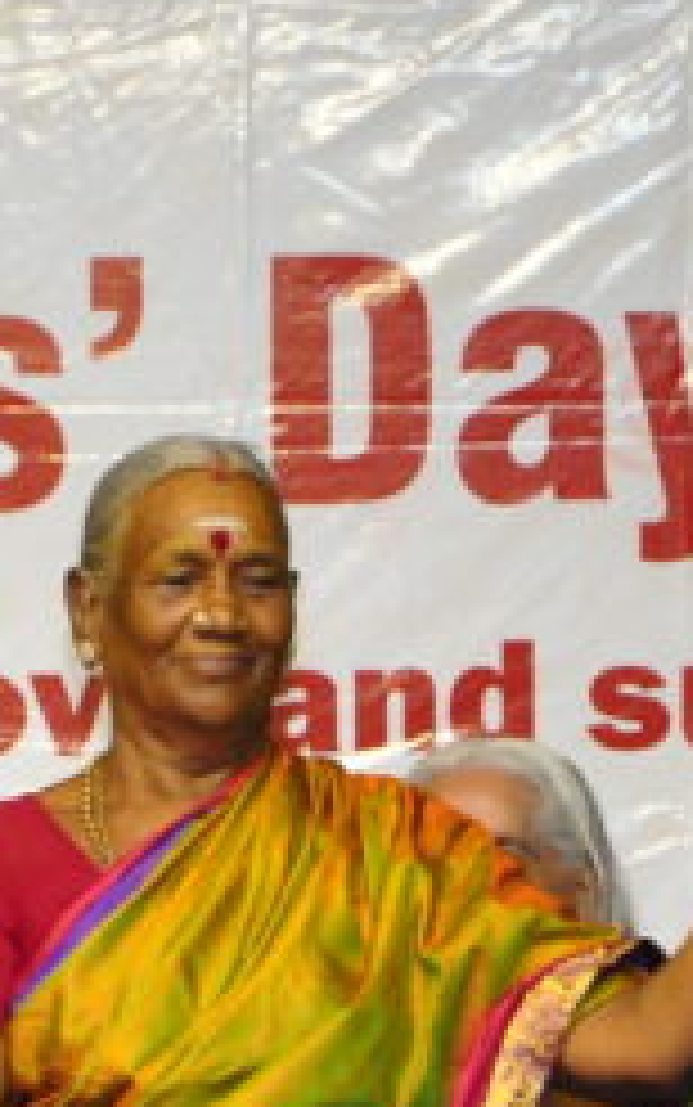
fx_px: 15363
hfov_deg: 2.6
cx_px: -504
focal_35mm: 509
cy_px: 1264
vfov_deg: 4.1
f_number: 5.6
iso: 1250
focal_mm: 80
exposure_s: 1/125
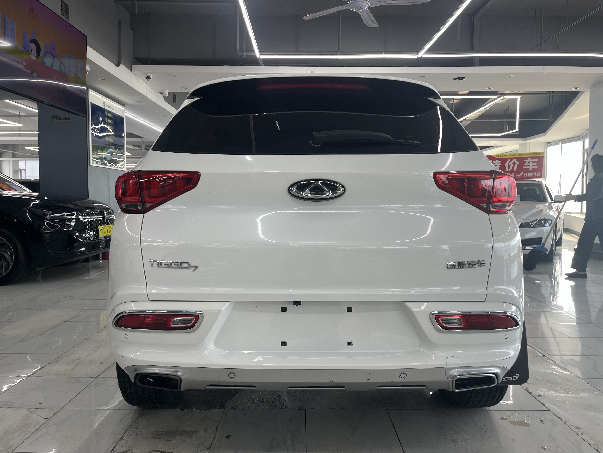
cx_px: 302
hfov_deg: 67.3
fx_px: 453
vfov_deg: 53.1
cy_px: 226
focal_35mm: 26
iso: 40
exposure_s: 1/122
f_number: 1.6
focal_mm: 5.1
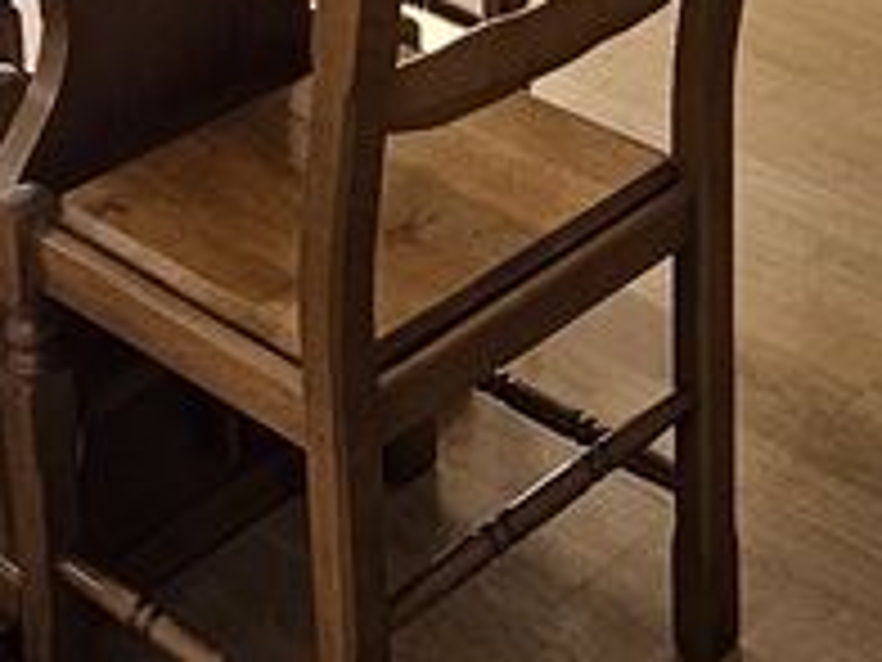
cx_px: 828
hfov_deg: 22.4
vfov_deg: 14.7
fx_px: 2166
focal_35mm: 85
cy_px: -599
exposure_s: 1/50
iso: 50
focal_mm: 2.2
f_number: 2.2
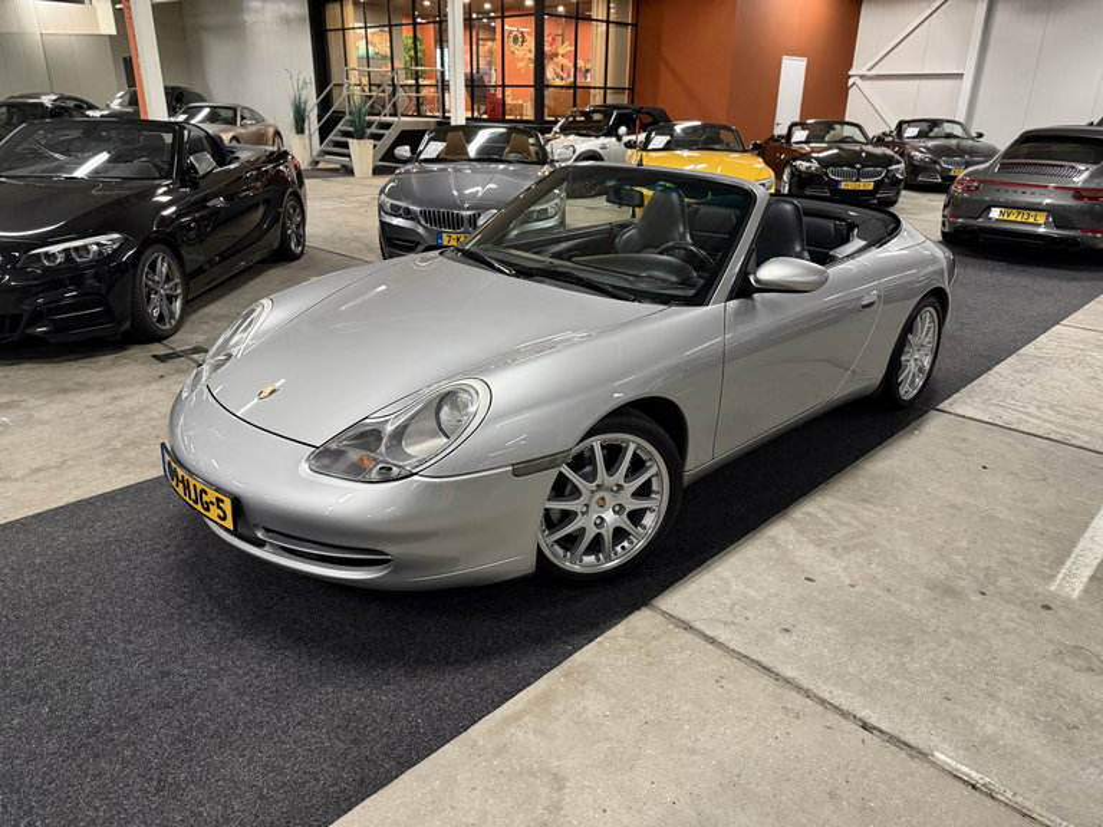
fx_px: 765
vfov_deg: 56.8
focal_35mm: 24
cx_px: 552
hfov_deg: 71.6
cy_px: 414
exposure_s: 1/50
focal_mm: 6.76
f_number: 1.78
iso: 500
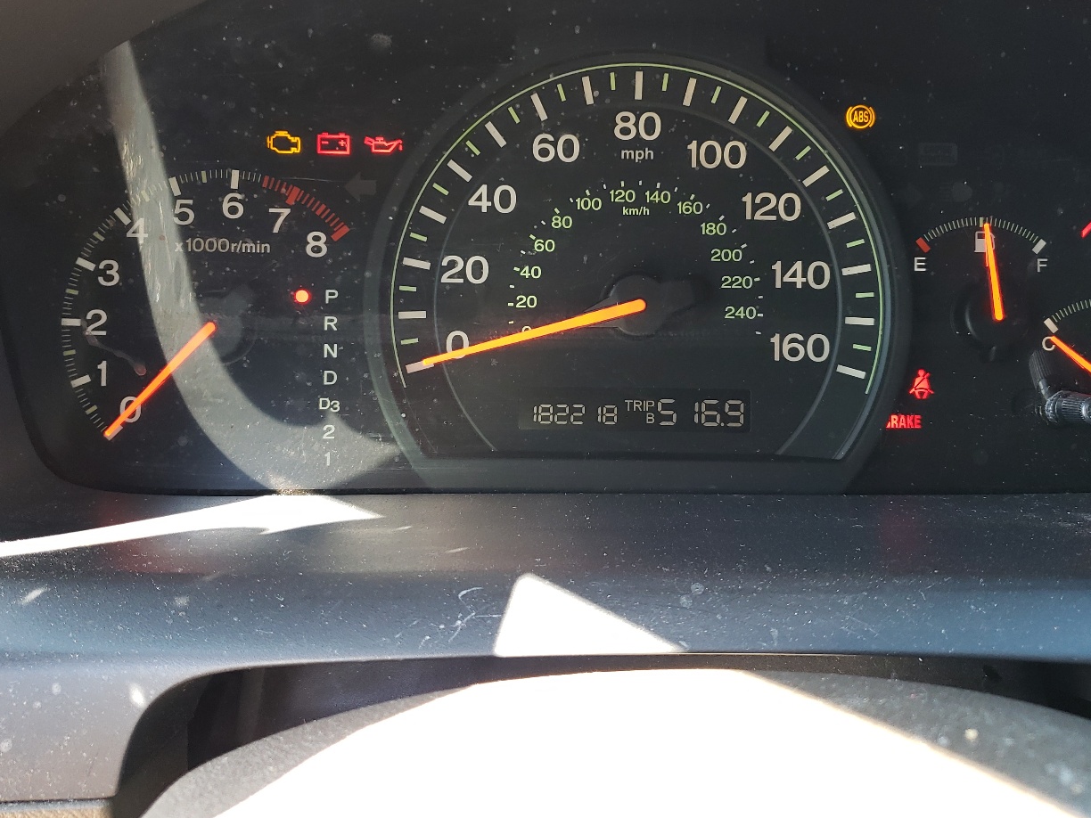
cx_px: 563
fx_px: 1072
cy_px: 305
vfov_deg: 41.5
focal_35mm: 34
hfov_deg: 53.9
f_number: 1.5
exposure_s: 1/60.2
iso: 87
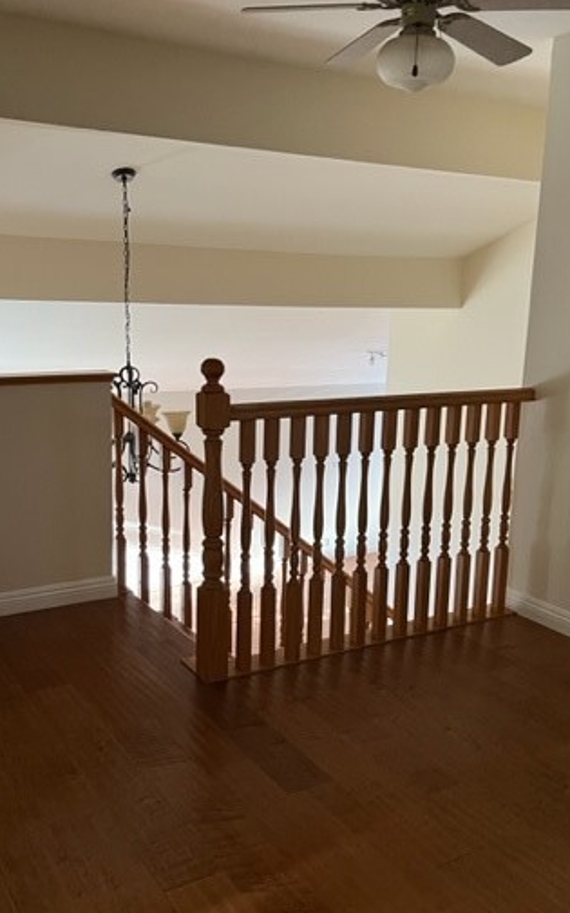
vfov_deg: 55.3
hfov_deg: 36.3
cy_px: 482
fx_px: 870
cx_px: 286
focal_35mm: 35
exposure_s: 1/60
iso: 200
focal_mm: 5.7
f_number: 1.5
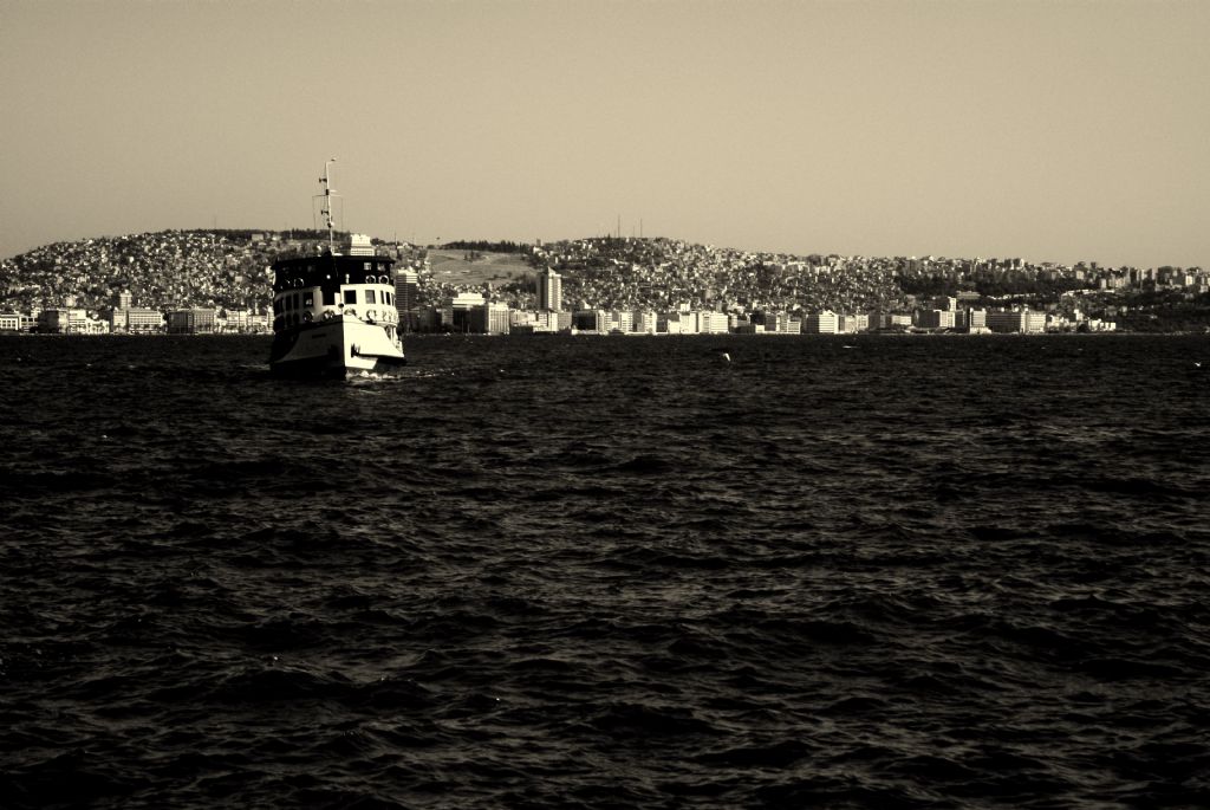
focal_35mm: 82
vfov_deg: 16.6
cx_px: 605
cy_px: 405
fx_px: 2776
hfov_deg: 24.6
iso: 400
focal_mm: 55
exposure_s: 1/4000
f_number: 5.6
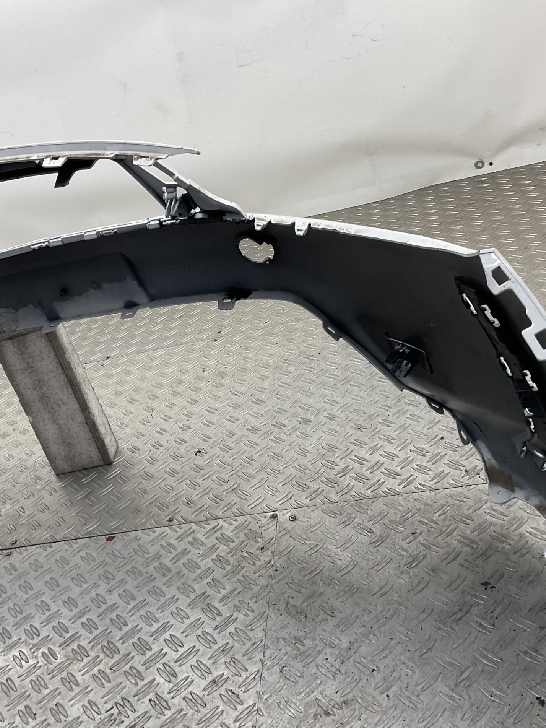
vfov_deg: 47.9
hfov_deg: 36.7
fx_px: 820
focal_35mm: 39
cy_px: 367
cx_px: 214
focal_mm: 3
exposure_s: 1/120
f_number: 1.8
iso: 32
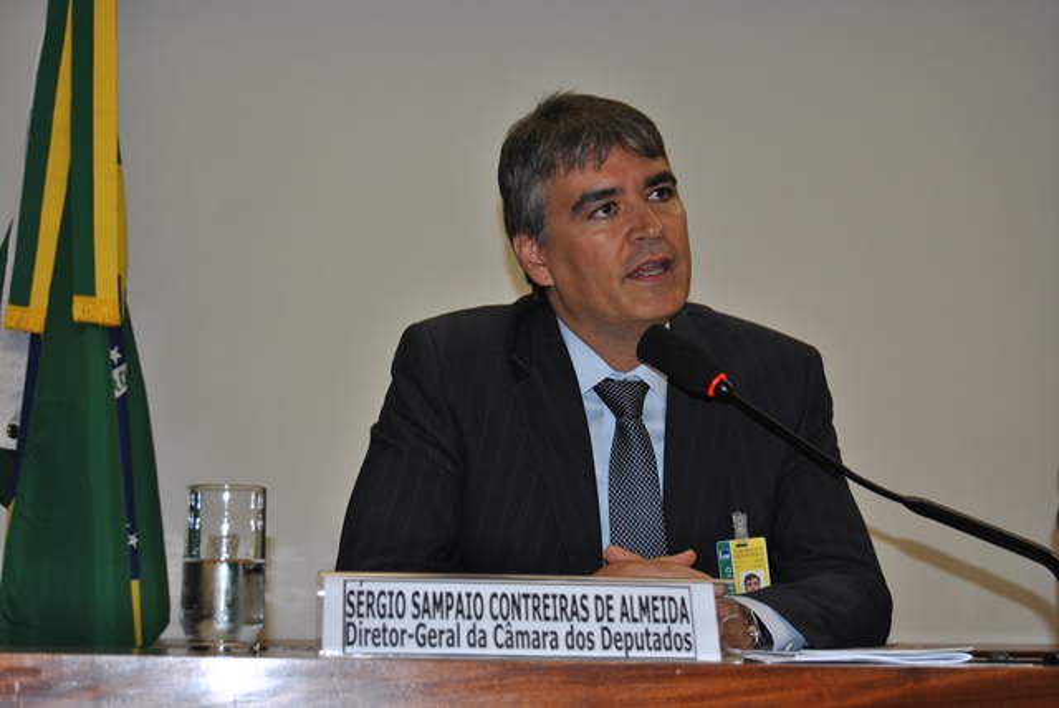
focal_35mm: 78
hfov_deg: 26.0
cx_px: 530
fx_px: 2297
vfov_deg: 17.5
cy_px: 354
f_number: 5.6
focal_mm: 52
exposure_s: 1/60
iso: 200
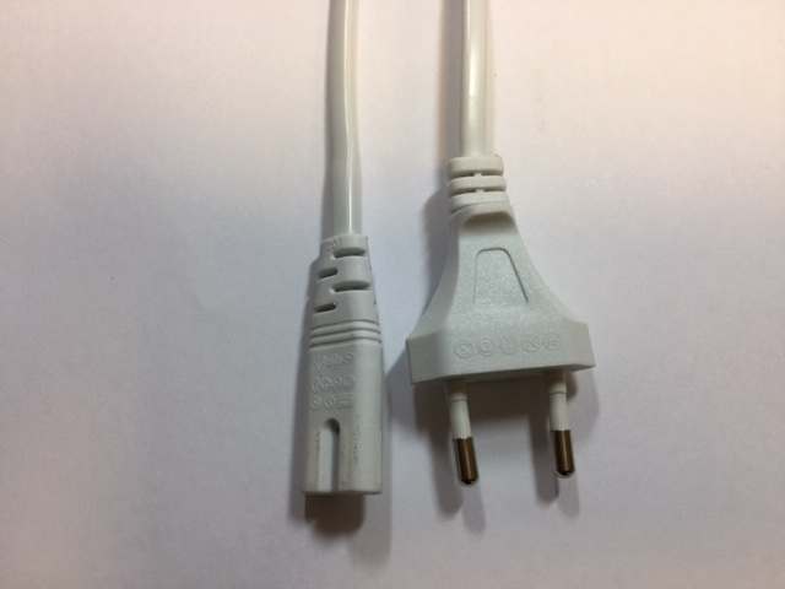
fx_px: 658
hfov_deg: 61.7
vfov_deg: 48.2
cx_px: 392
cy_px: 294
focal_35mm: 29
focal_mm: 4.15
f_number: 2.2
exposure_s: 1/33
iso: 32
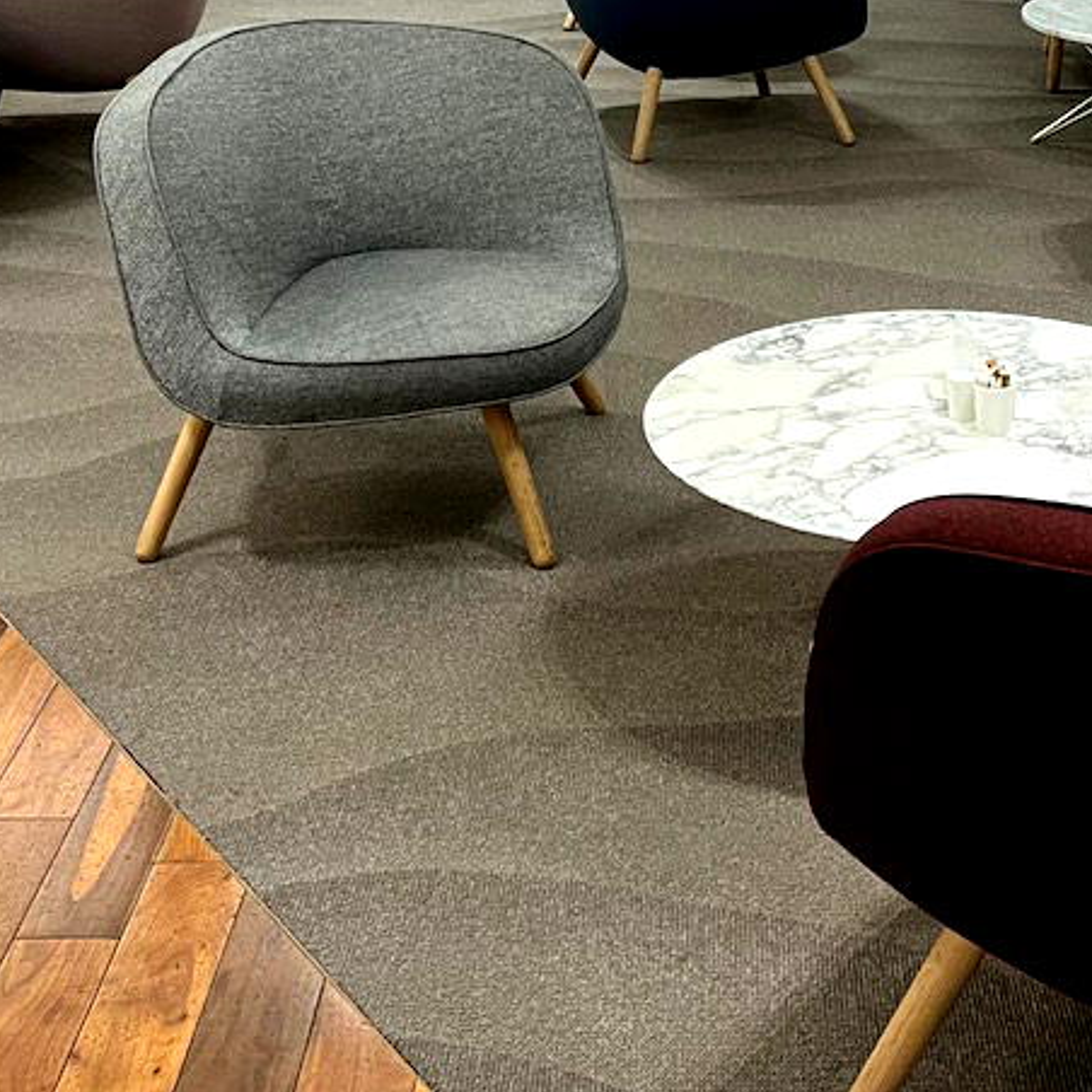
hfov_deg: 28.0
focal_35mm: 61
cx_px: 737
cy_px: 56
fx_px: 2177
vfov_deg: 26.9
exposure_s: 1/50
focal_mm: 5.7
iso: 200
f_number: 1.5
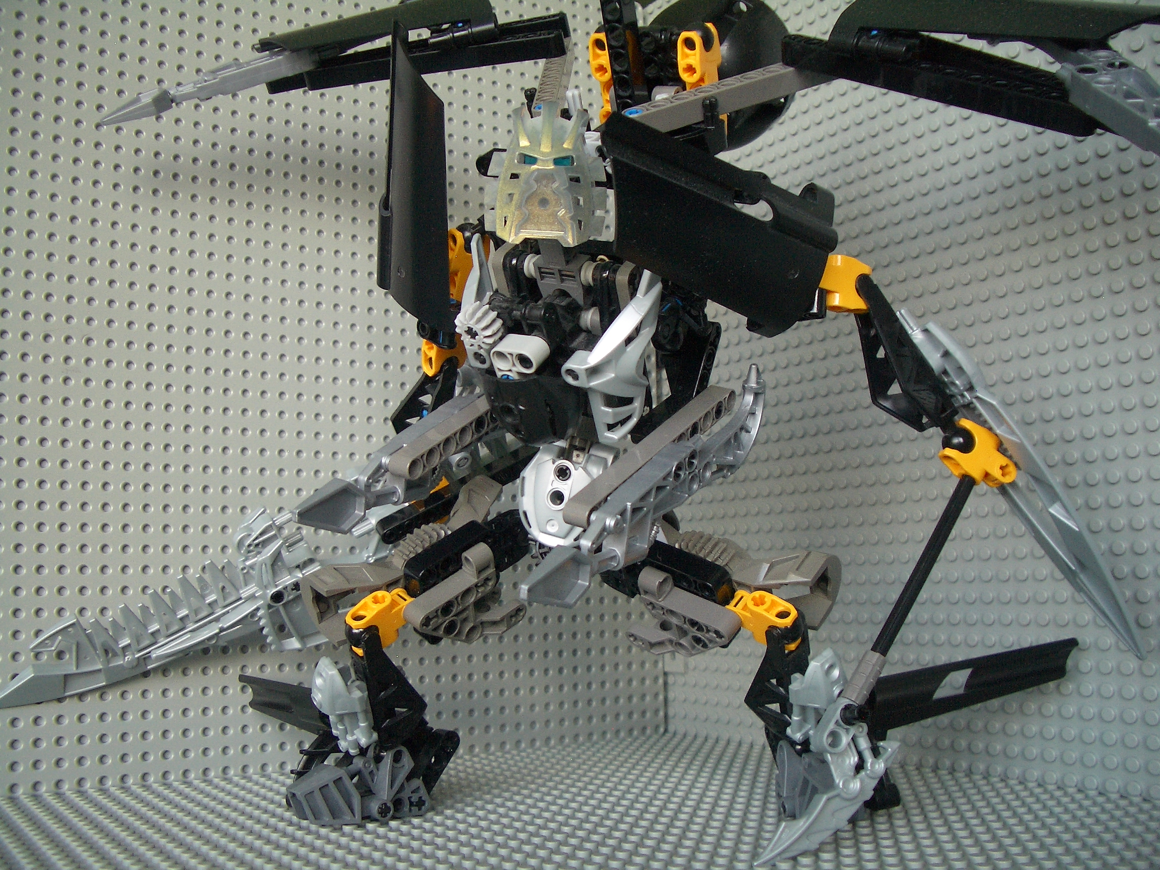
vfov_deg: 40.7
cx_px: 580
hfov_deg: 52.6
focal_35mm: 35
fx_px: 1173
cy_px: 435
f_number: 2.6
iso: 100
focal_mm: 5.8
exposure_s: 1/80
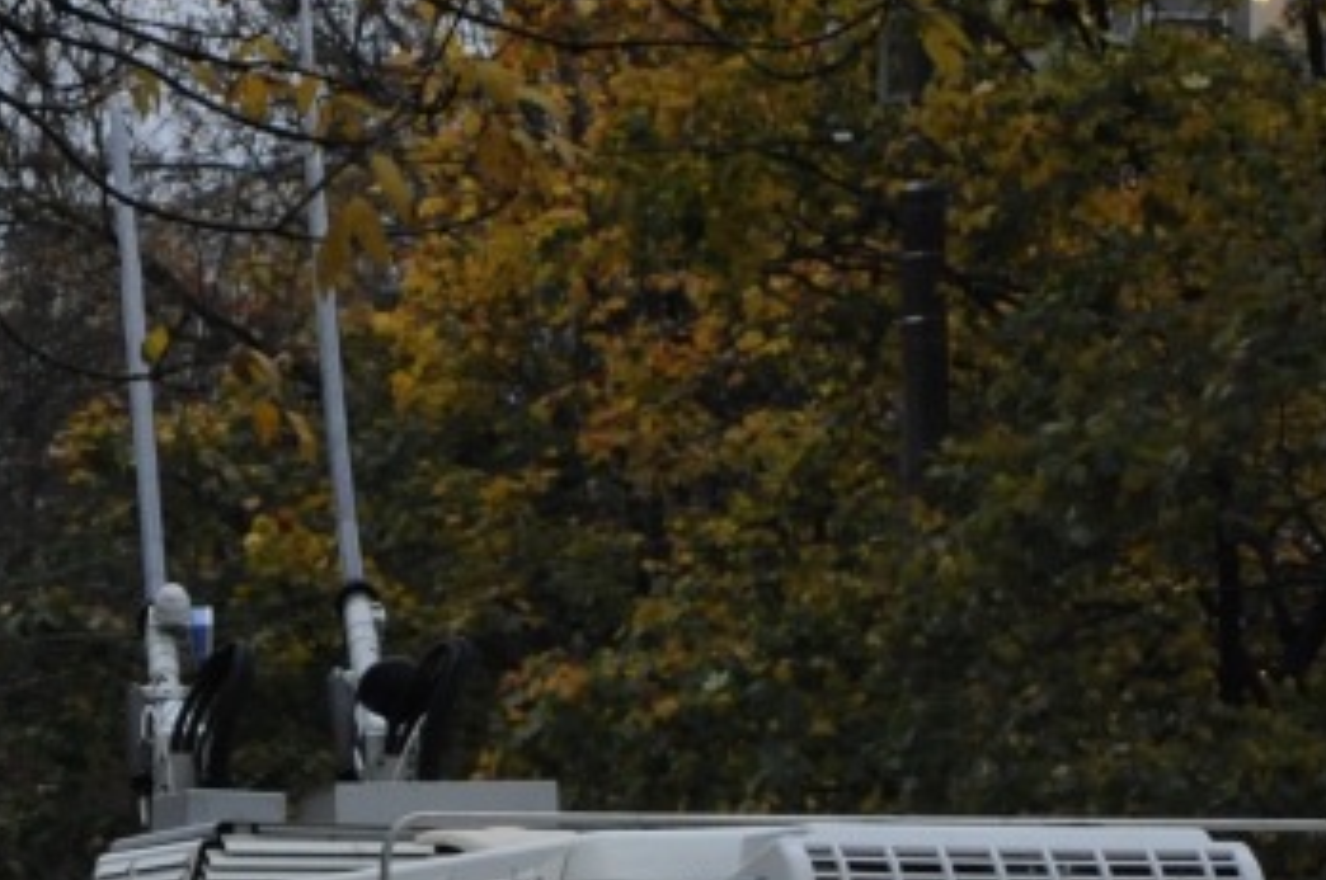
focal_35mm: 321
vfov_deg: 4.3
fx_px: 11807
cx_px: 526
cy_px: 1160
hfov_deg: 6.4
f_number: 5.3
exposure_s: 1/50
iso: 800
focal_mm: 62
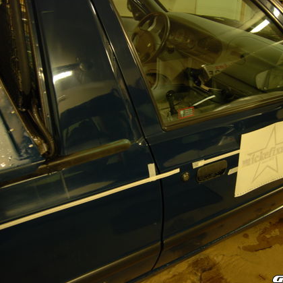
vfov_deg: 47.2
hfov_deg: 46.9
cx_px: 172
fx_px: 324
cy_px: 142
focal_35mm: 35
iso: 200
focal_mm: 18
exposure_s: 1/5
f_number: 4.5
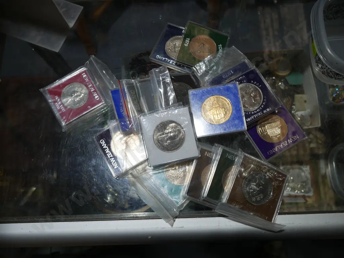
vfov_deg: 49.8
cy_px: 129
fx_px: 278
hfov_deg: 63.4
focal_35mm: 28
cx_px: 172
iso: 200
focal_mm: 14
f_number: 4.5
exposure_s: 1/160
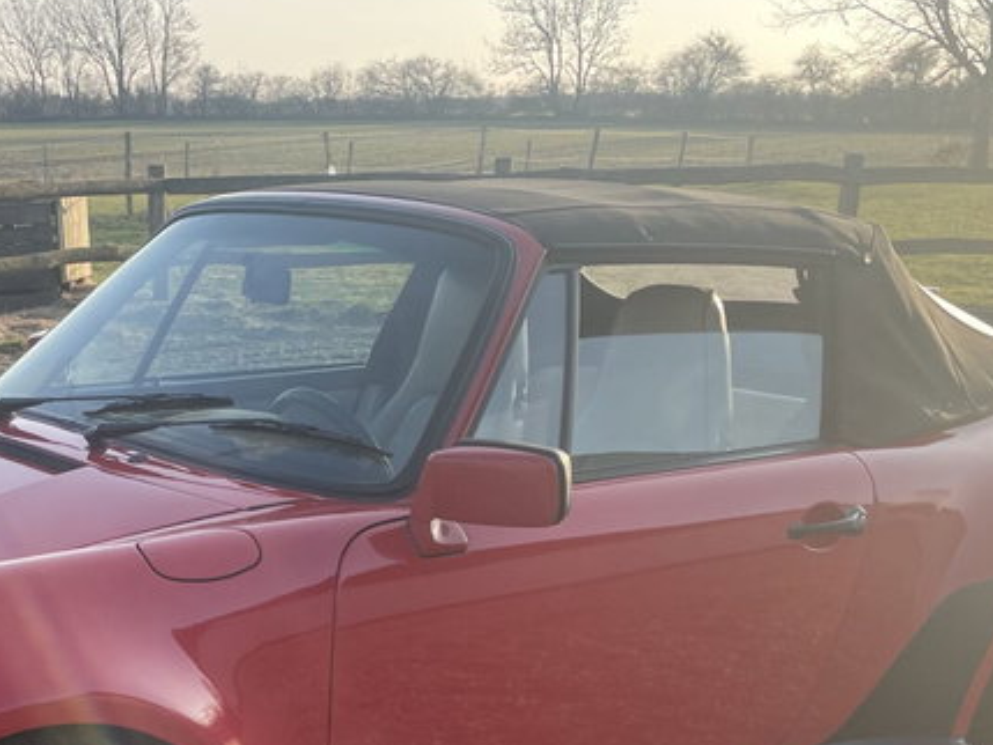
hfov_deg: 30.1
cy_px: 724
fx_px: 1779
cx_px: 134
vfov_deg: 22.8
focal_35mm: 62
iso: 32
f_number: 1.6
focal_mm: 4.2
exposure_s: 1/711
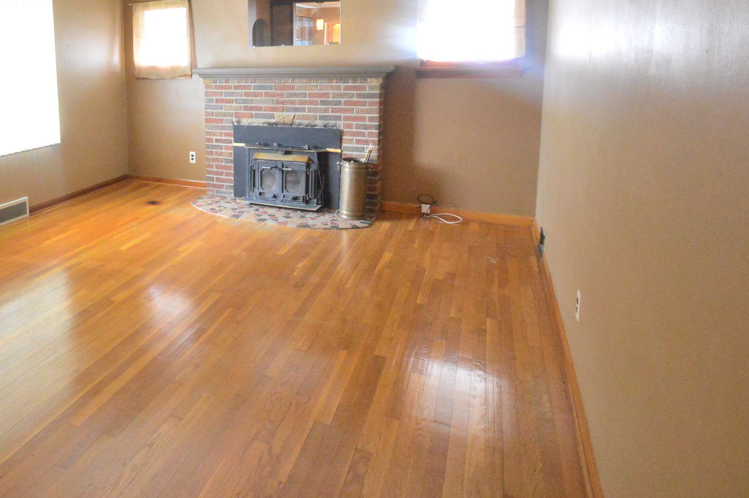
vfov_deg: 51.2
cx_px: 154
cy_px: 135
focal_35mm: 24
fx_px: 499
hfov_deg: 67.2
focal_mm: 10
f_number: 3.5
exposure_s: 1/50
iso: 3200
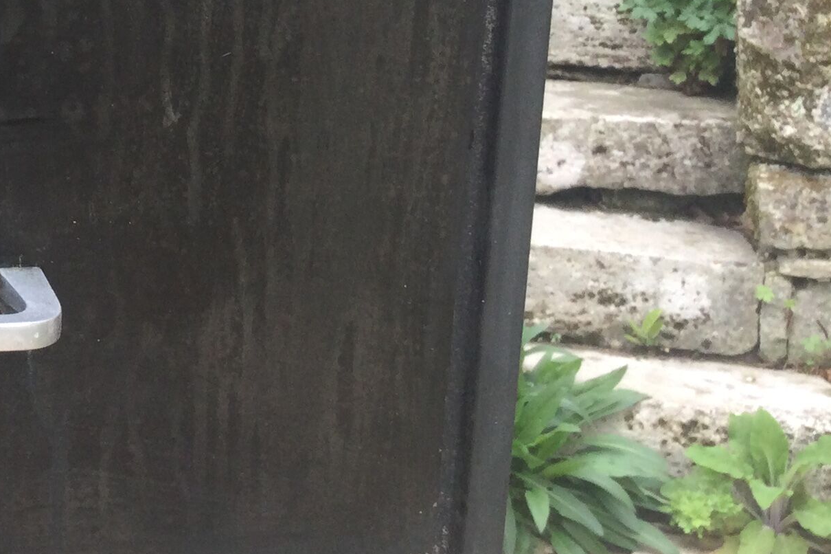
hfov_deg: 21.2
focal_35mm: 87
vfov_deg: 15.3
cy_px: -42
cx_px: -249
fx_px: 2008
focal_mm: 3.3
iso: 40
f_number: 2.4
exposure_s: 1/100
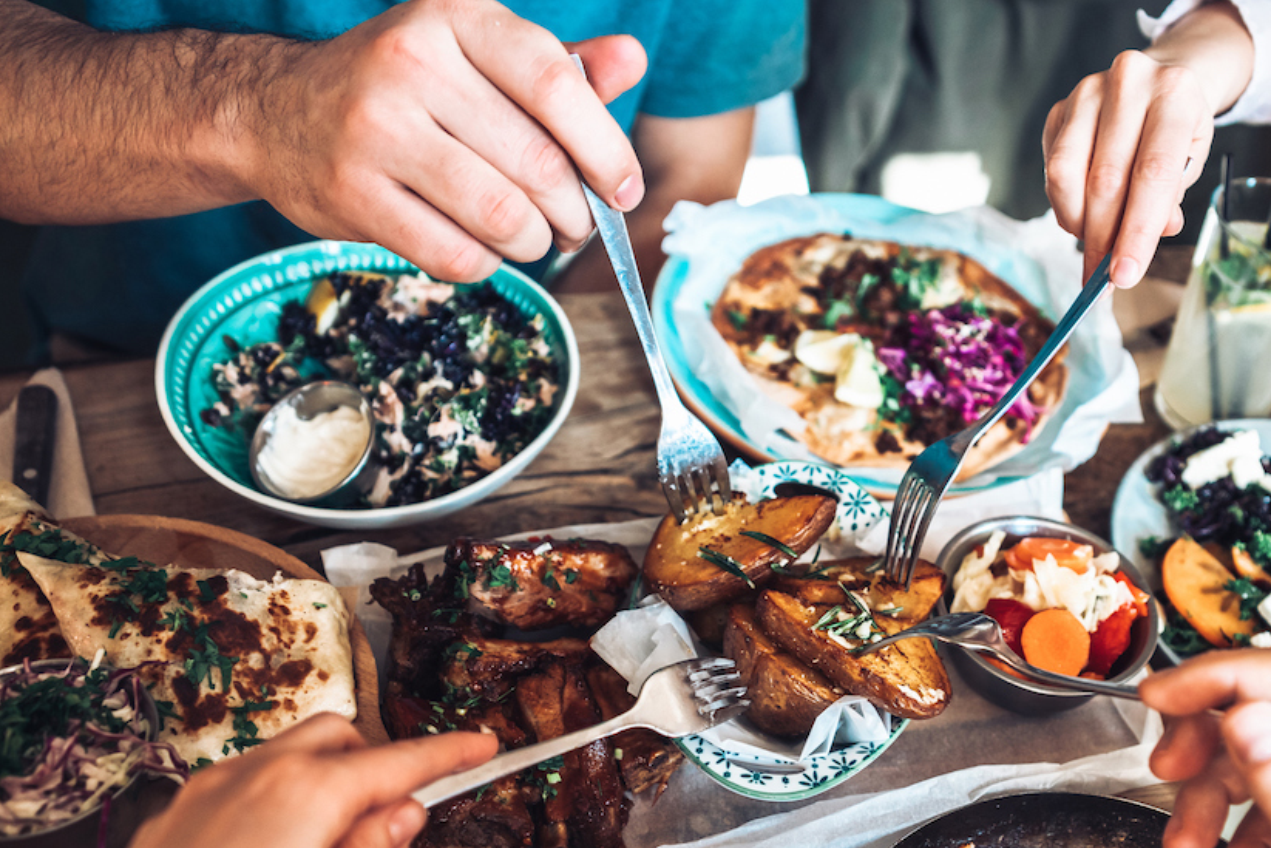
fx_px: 1236
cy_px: 612
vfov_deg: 37.2
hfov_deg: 53.5
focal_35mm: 35
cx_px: 831
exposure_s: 1/200
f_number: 2.8
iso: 1250
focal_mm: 24
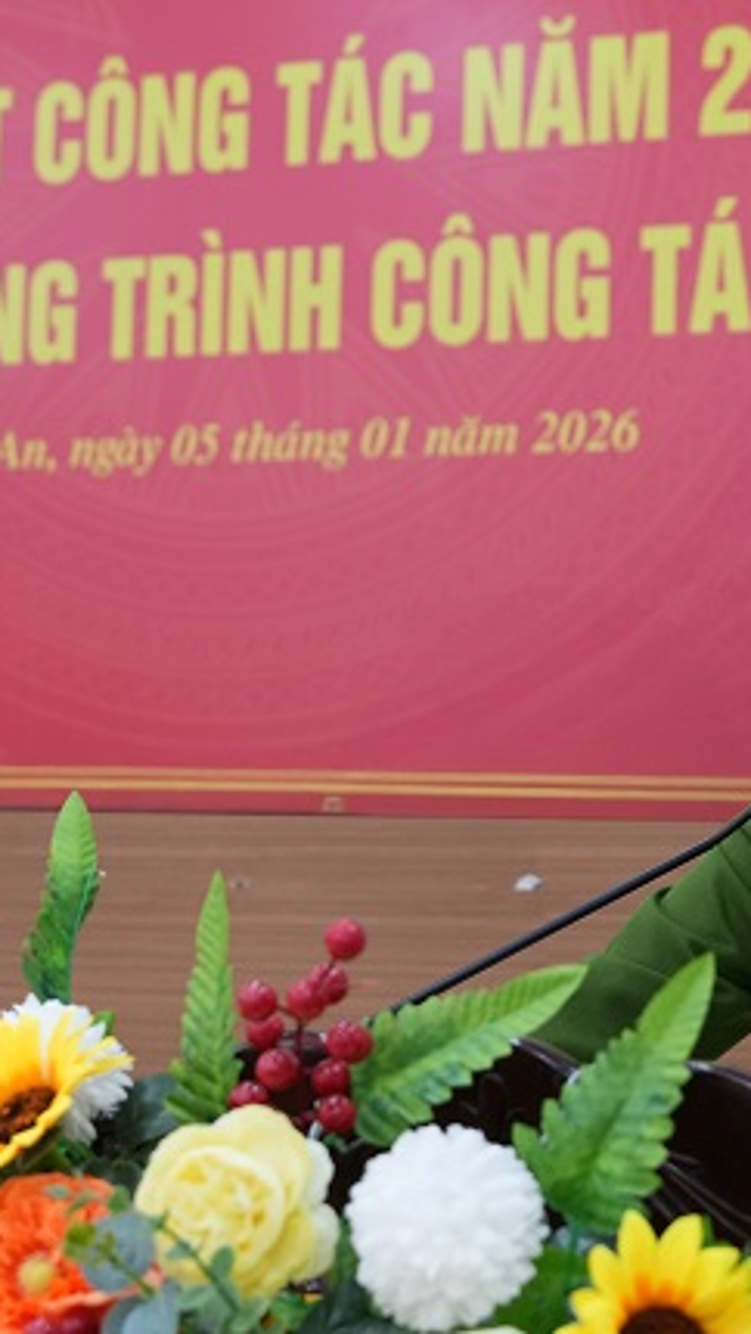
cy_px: 665
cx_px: 546
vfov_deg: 27.9
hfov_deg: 15.8
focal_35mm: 76
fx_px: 2689
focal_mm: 32
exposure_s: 1/125
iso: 1000
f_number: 3.5
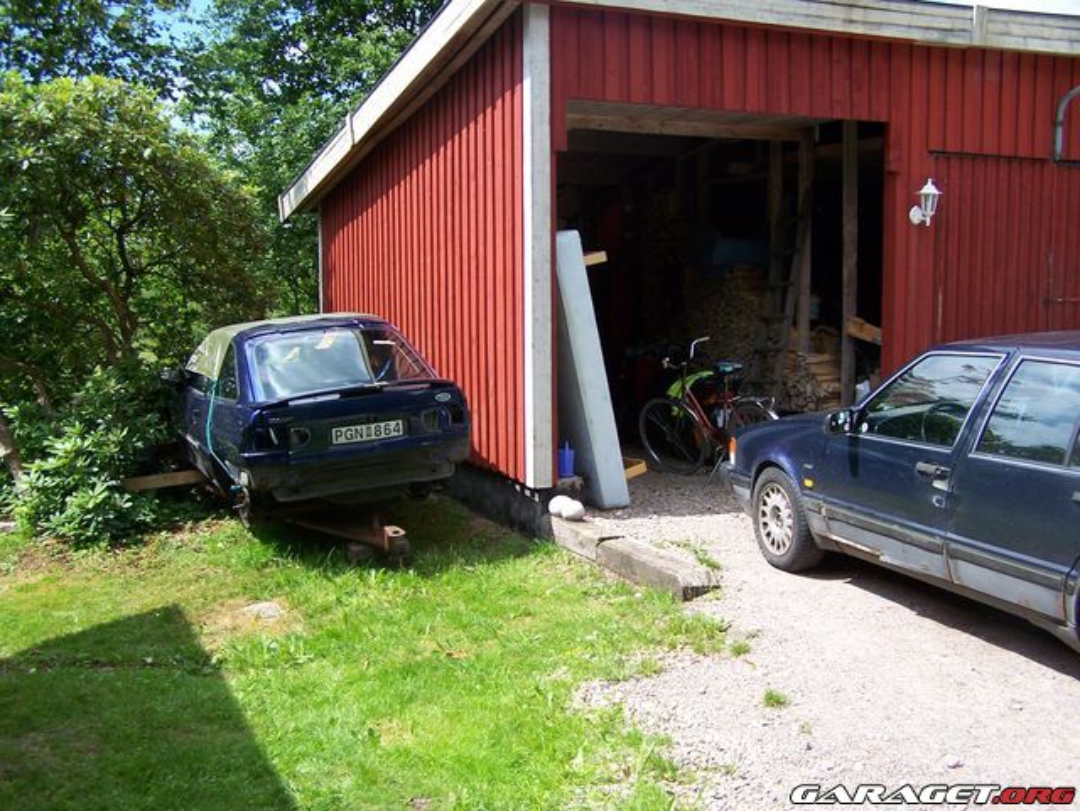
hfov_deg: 48.9
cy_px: 406
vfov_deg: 37.8
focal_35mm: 38
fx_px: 1186
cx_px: 540
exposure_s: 1/640
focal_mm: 6.3
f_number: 2.8
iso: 80
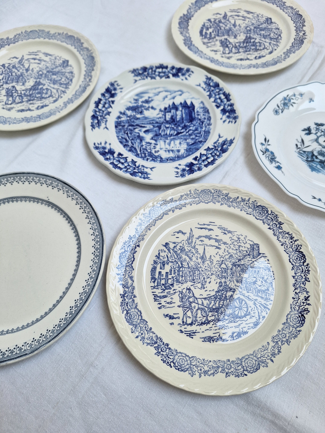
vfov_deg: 73.9
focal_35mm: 23
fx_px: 288
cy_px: 216
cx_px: 162
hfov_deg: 58.9
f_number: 1.8
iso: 80
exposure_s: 1/50
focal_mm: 5.54
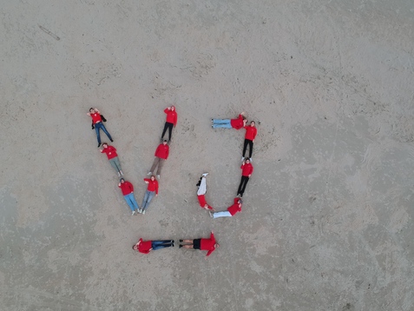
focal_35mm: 25
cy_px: 156
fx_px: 299
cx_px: 207
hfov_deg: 69.4
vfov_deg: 54.9
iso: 100
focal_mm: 4.49
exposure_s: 1/640
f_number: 2.6
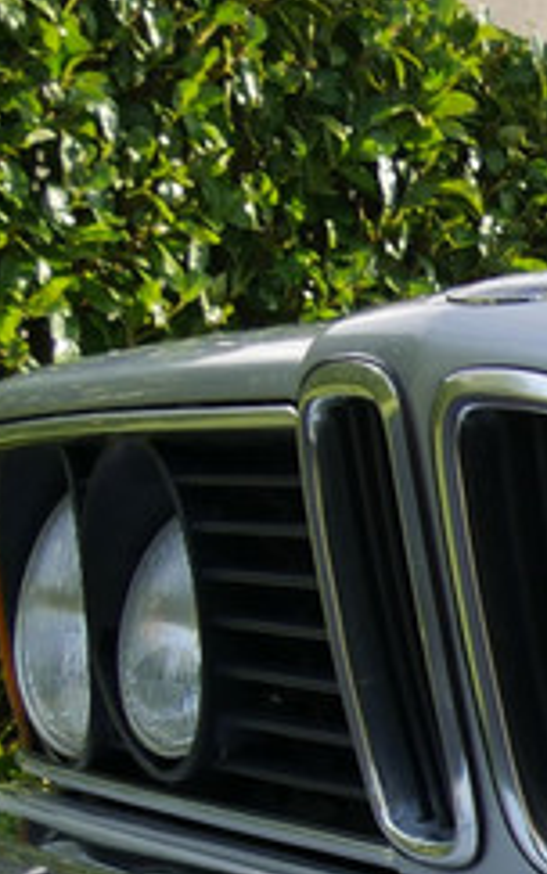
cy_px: 968
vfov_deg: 15.6
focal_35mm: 130
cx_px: 1628
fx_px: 3099
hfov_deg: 8.5
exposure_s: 1/250
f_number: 5.6
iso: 200
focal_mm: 14
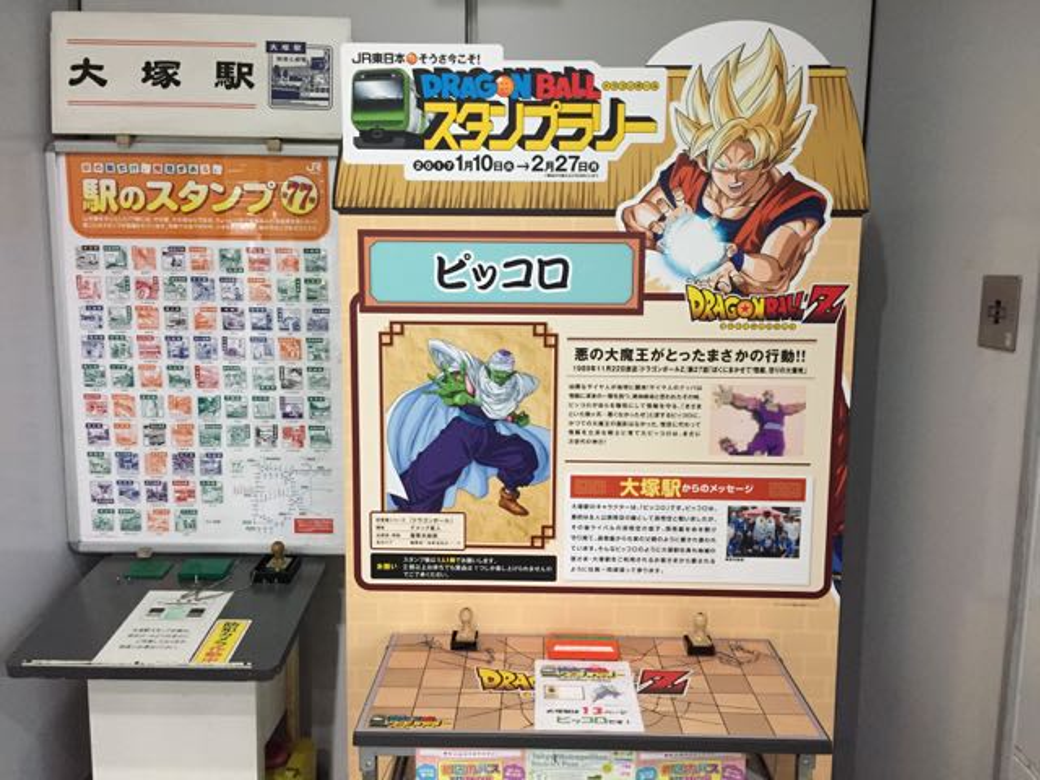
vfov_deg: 48.2
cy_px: 390
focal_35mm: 29
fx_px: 871
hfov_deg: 61.7
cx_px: 520
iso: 250
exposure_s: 1/24
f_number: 2.2
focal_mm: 4.15
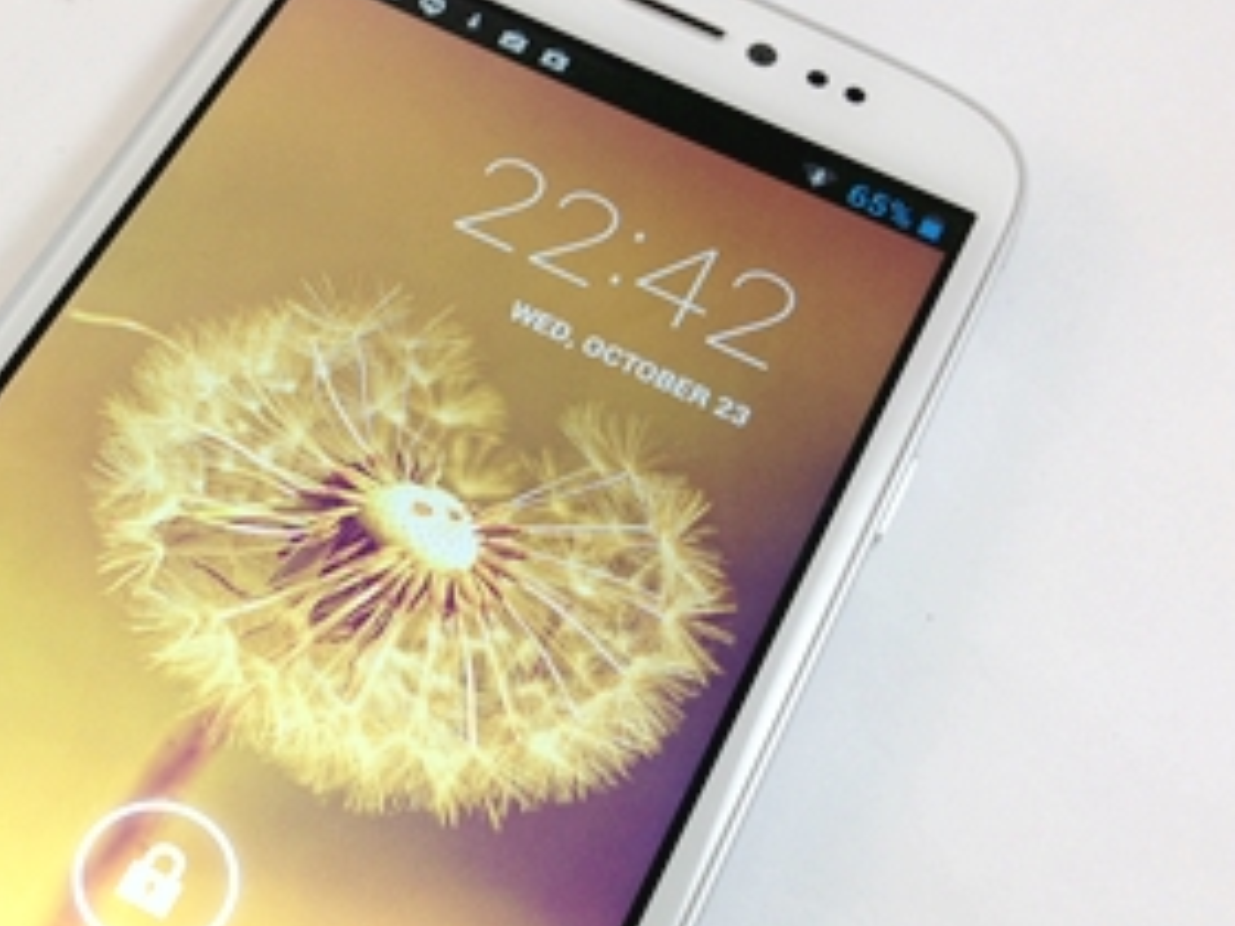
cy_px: 672
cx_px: 278
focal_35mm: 59
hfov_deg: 32.0
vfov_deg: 24.6
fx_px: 2105
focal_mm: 4.12
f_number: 2.4
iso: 50
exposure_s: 1/40
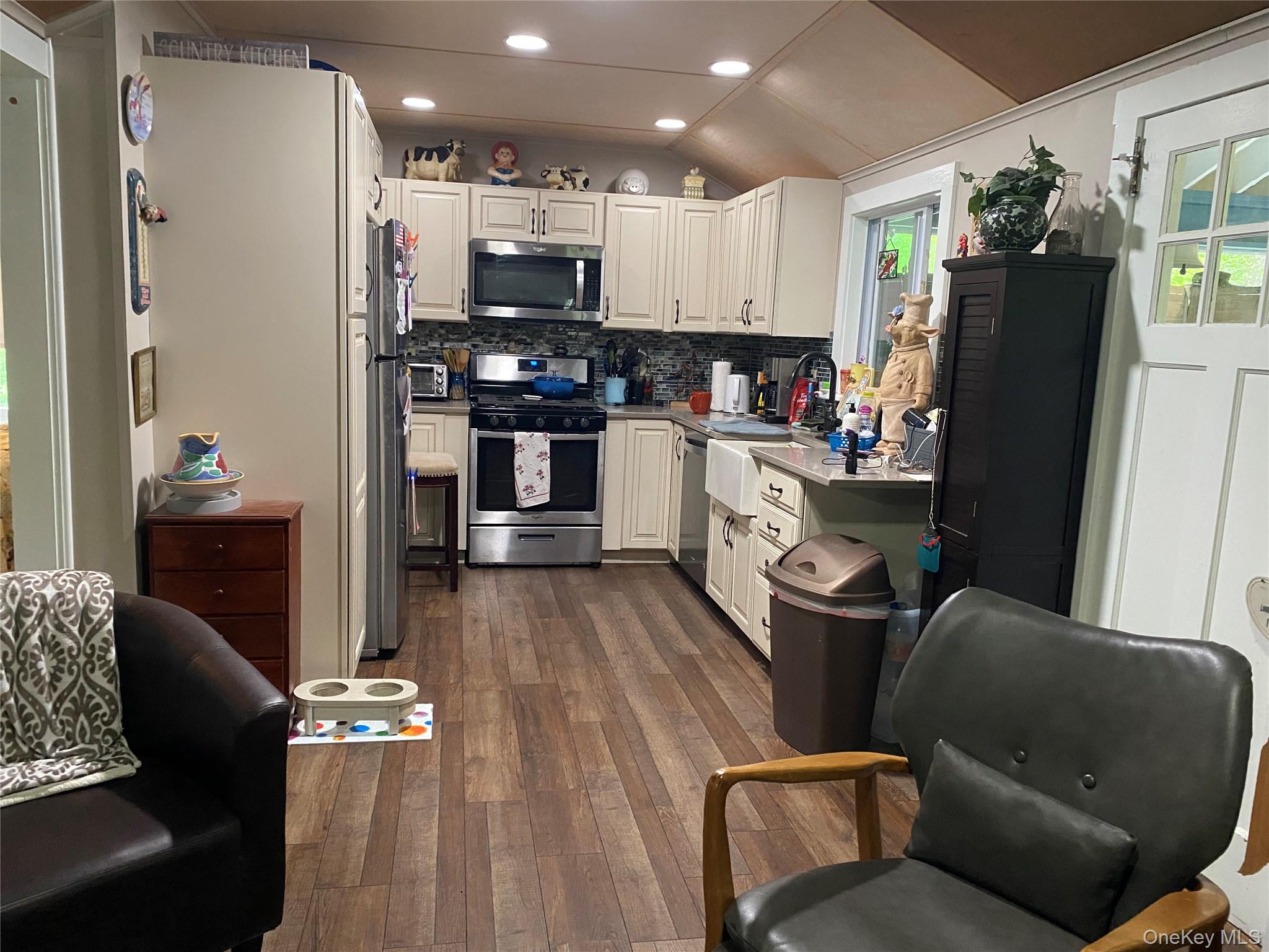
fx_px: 953
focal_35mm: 26
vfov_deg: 53.1
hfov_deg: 67.3
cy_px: 476
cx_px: 634
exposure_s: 1/40
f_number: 1.8
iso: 400
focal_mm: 4.25
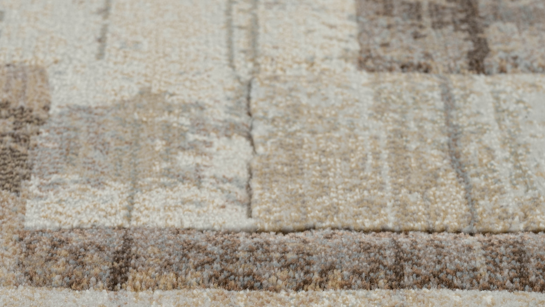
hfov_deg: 13.7
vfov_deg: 7.7
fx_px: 2269
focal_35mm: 157
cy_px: 221
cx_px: 197
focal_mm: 68
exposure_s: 1/125
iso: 100
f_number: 11
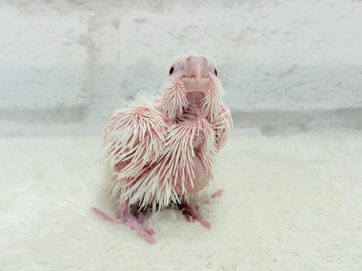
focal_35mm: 52
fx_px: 544
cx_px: 181
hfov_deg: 36.8
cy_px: 136
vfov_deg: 28.0
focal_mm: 5.96
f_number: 1.6
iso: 64
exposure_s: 1/100
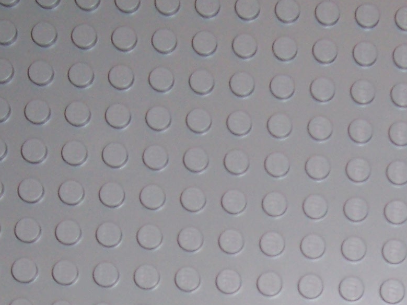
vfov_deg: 10.3
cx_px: 406
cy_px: 487
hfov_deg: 14.1
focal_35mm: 138
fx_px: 1622
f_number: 3
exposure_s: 1/60
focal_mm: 7
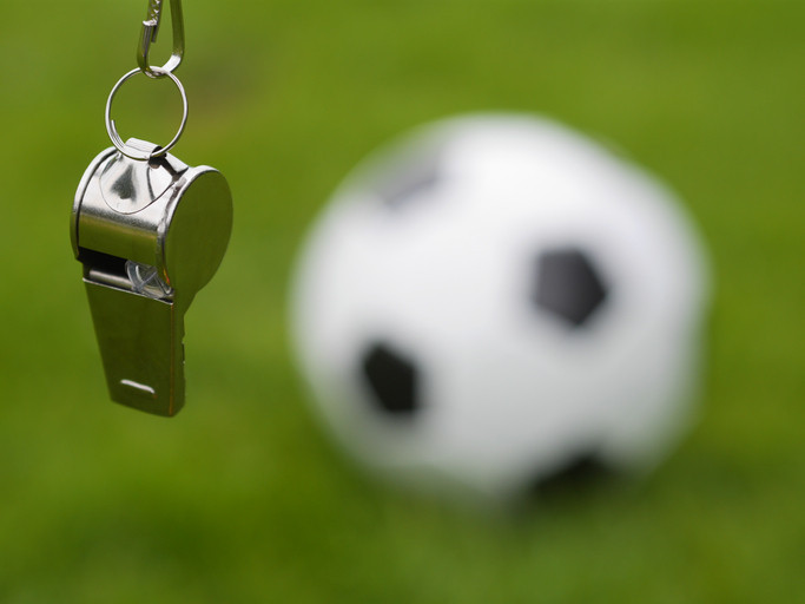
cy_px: 302
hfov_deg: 21.8
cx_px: 402
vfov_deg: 16.4
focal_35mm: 90
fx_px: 2093
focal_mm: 45
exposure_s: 1/500
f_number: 2.8
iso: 200
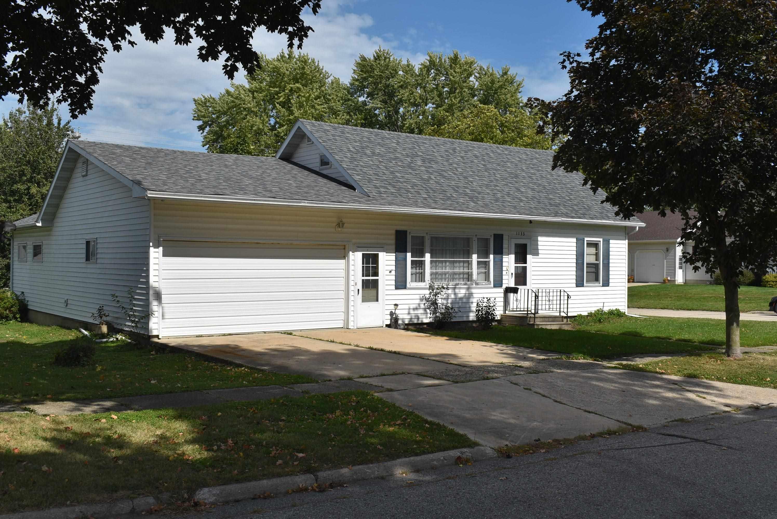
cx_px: 388
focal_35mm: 38
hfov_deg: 51.2
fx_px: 810
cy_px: 260
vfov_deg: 35.6
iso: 100
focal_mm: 25
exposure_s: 1/400
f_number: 10
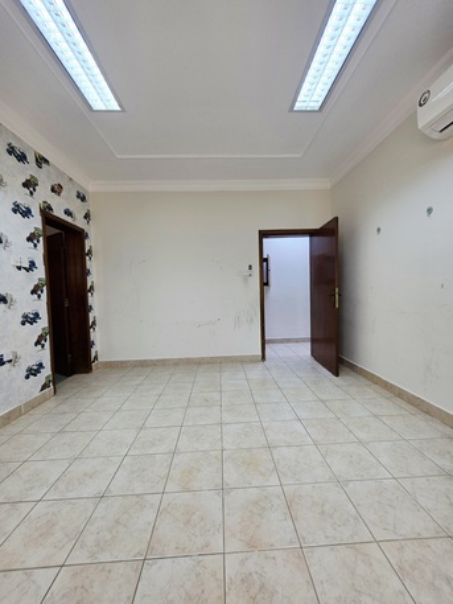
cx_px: 226
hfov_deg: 89.9
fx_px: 227
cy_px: 302
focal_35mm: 13
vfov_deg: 106.2
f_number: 1.9
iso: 64
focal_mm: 2.2
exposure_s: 1/101
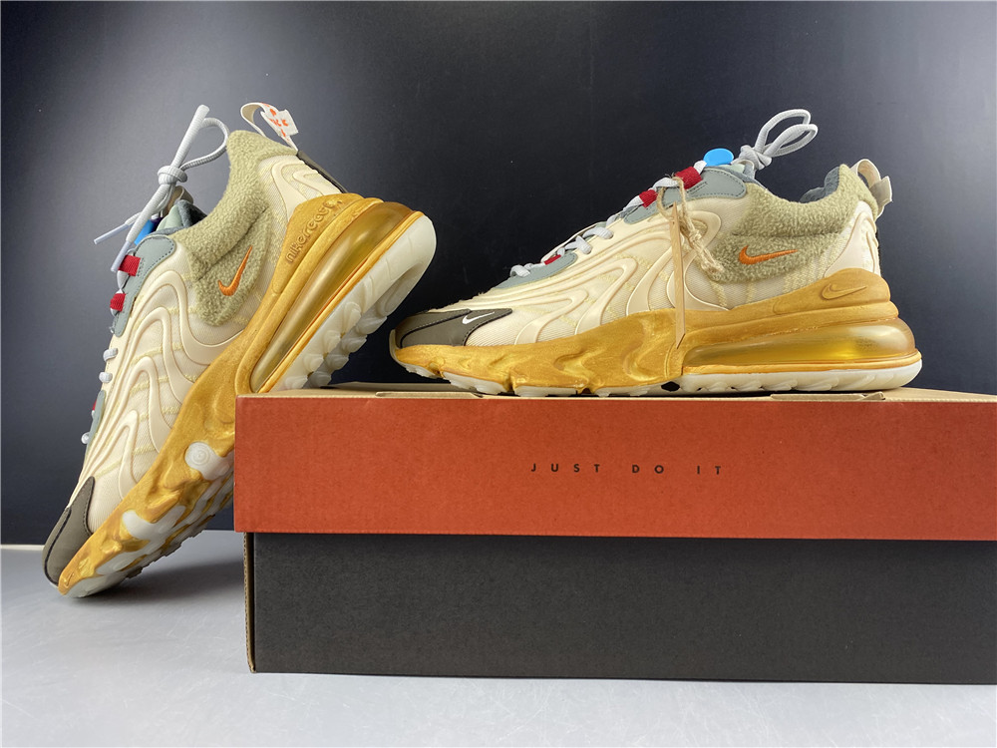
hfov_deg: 67.3
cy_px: 374
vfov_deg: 53.1
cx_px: 498
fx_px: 749
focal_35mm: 26
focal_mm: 4.25
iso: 100
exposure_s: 1/100
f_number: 1.8
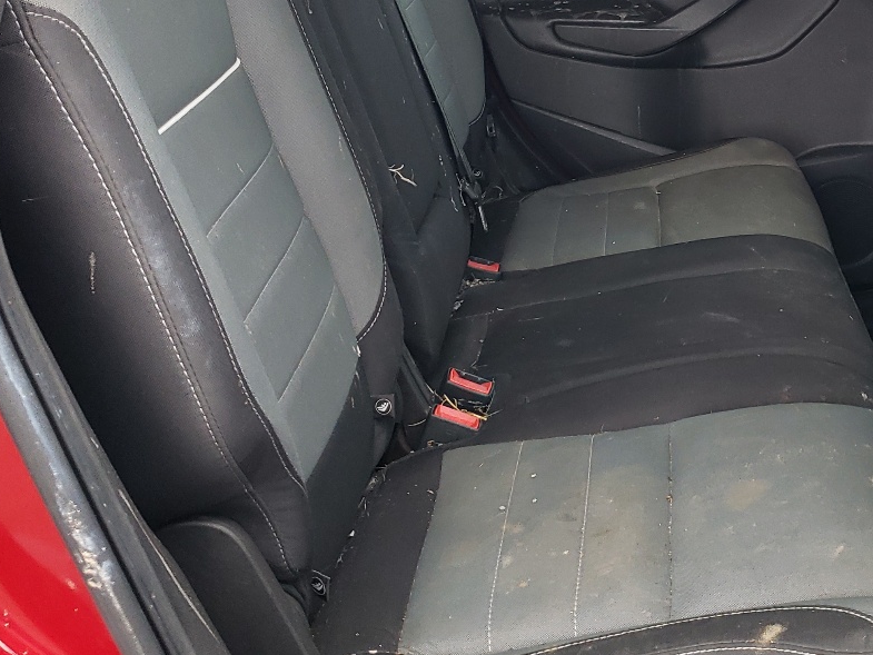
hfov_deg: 34.7
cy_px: 187
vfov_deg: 27.3
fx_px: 1337
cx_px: 731
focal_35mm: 53
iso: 90
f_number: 1.5
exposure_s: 1/120
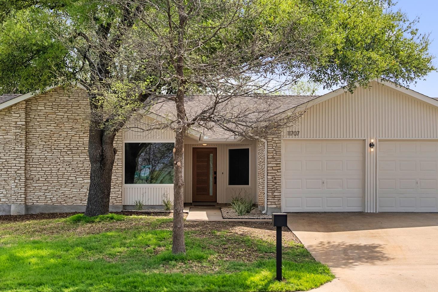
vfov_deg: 19.5
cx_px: 206
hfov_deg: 28.8
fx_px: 852
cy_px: 158
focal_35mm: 70
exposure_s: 1/4000
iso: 100
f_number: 1.2
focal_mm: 50
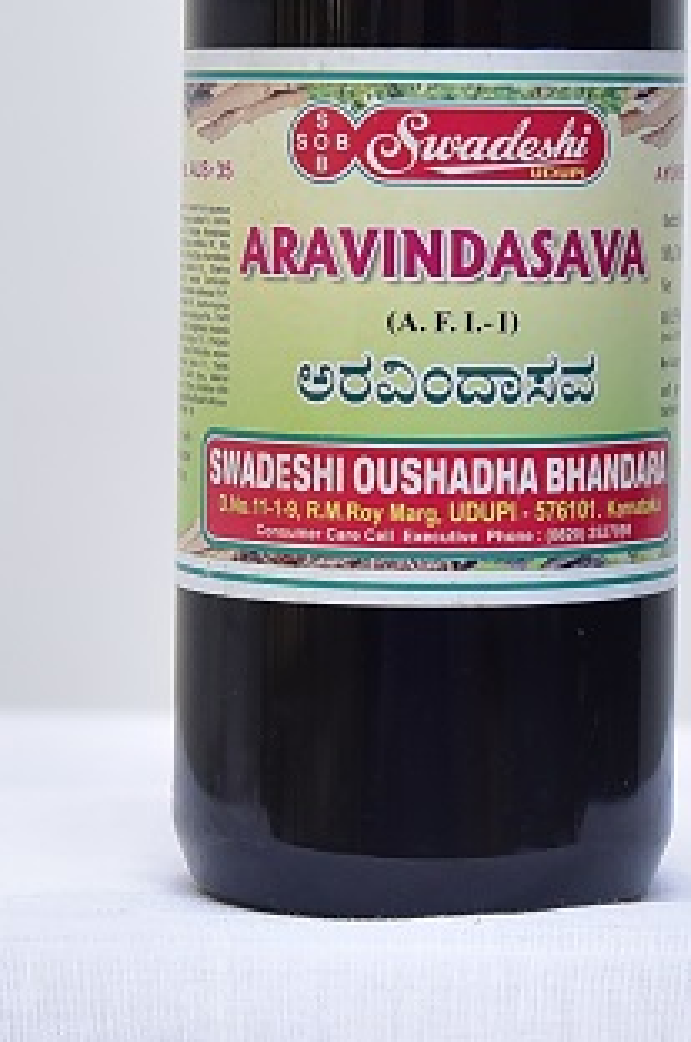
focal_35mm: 81
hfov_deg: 16.8
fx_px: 2340
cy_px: 344
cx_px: 437
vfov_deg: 25.0
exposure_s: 1/100
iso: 1250
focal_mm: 48
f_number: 4
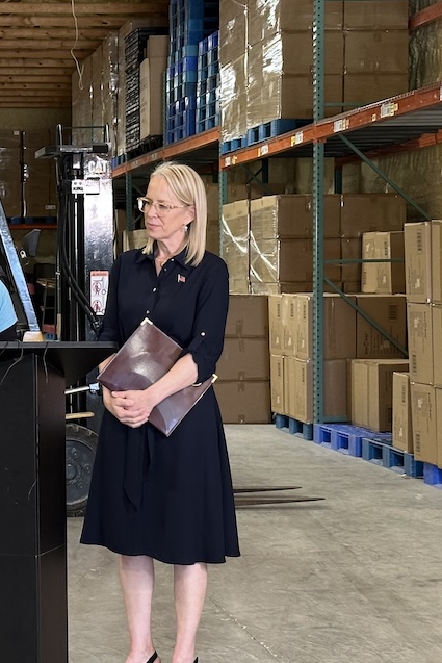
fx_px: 1730
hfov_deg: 14.3
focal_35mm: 94
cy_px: 350
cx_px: -19
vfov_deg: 21.7
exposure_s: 1/60
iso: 160
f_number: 1.78
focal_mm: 6.86
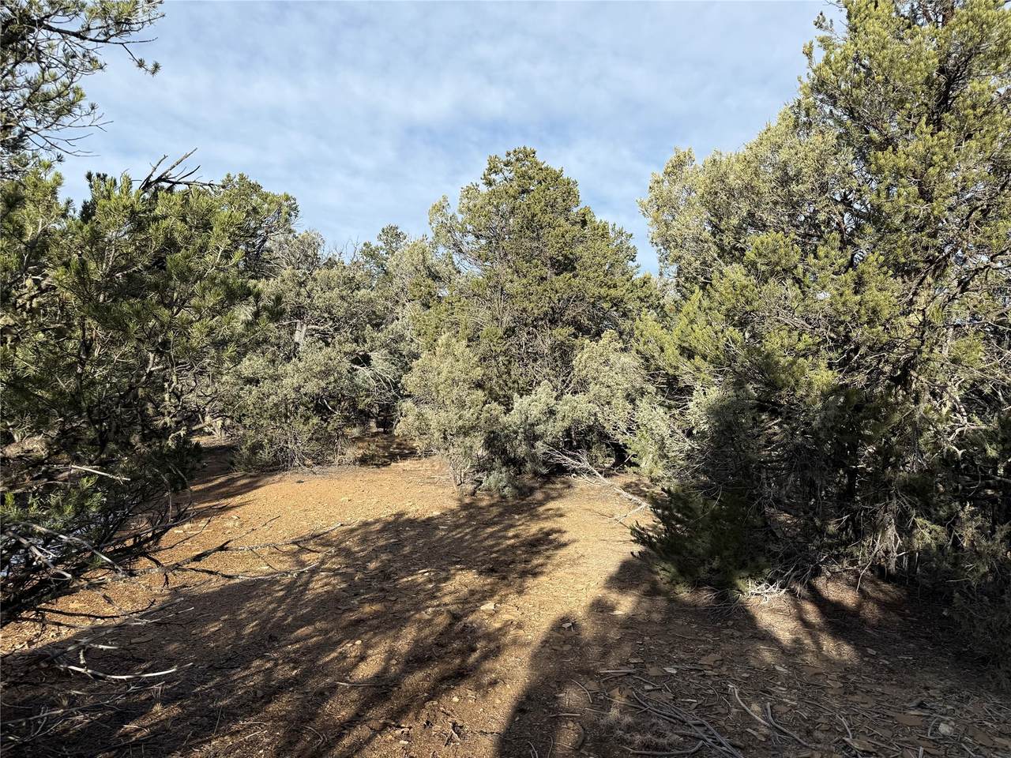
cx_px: 506
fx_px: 701
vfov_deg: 56.8
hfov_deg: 71.6
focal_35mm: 24
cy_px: 379
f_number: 1.78
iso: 80
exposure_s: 1/3425
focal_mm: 6.76
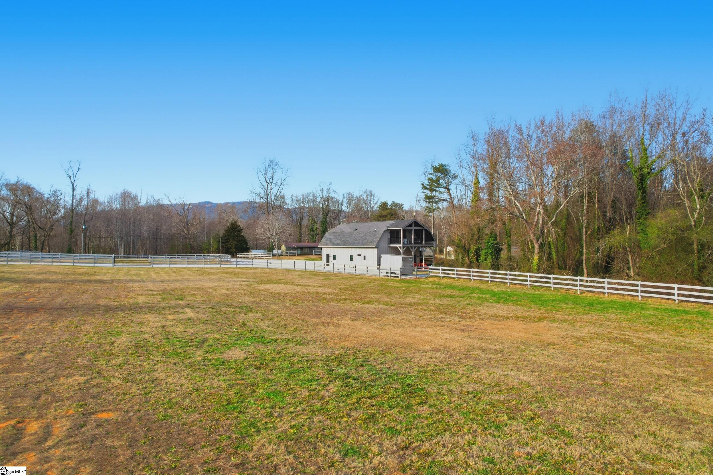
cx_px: 356
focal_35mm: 22
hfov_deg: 78.6
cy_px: 238
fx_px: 436
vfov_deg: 57.2
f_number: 2.8
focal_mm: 8.4
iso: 110
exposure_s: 1/160
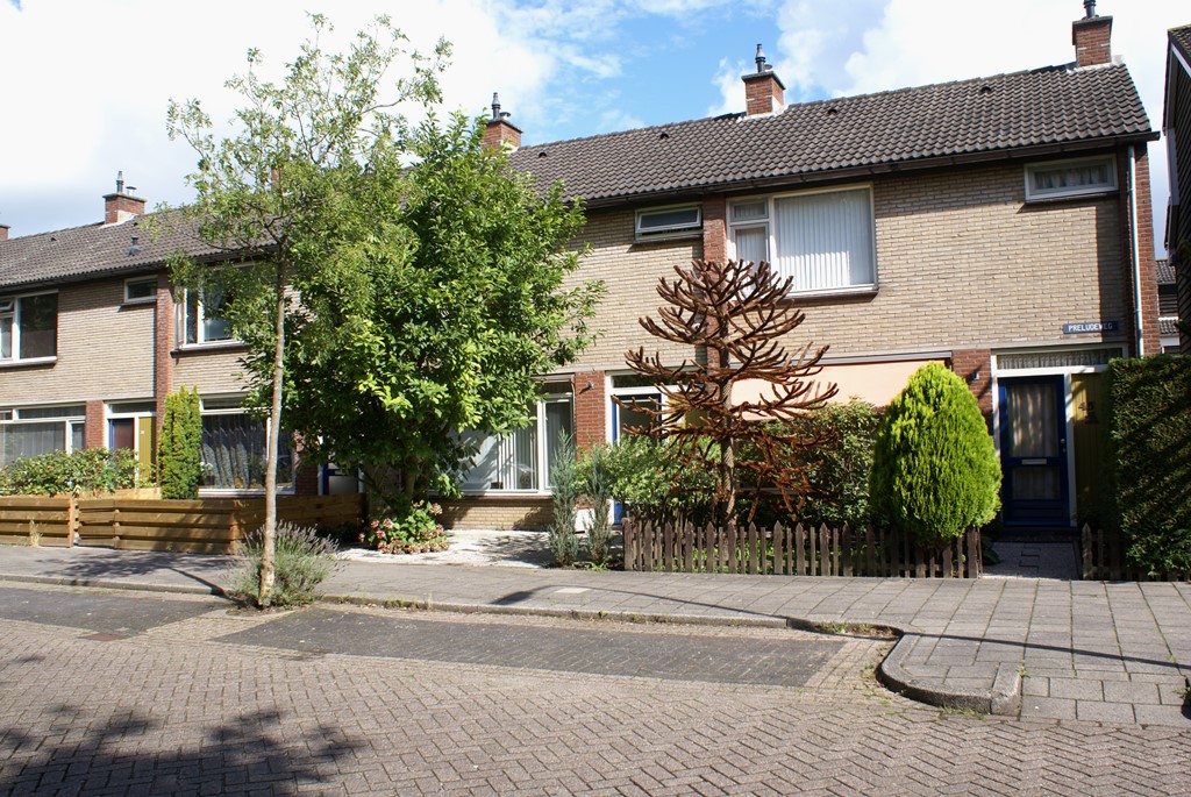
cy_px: 398
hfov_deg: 61.9
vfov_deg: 43.7
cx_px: 596
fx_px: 993
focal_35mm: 30
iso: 100
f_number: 10
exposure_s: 1/80
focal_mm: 20
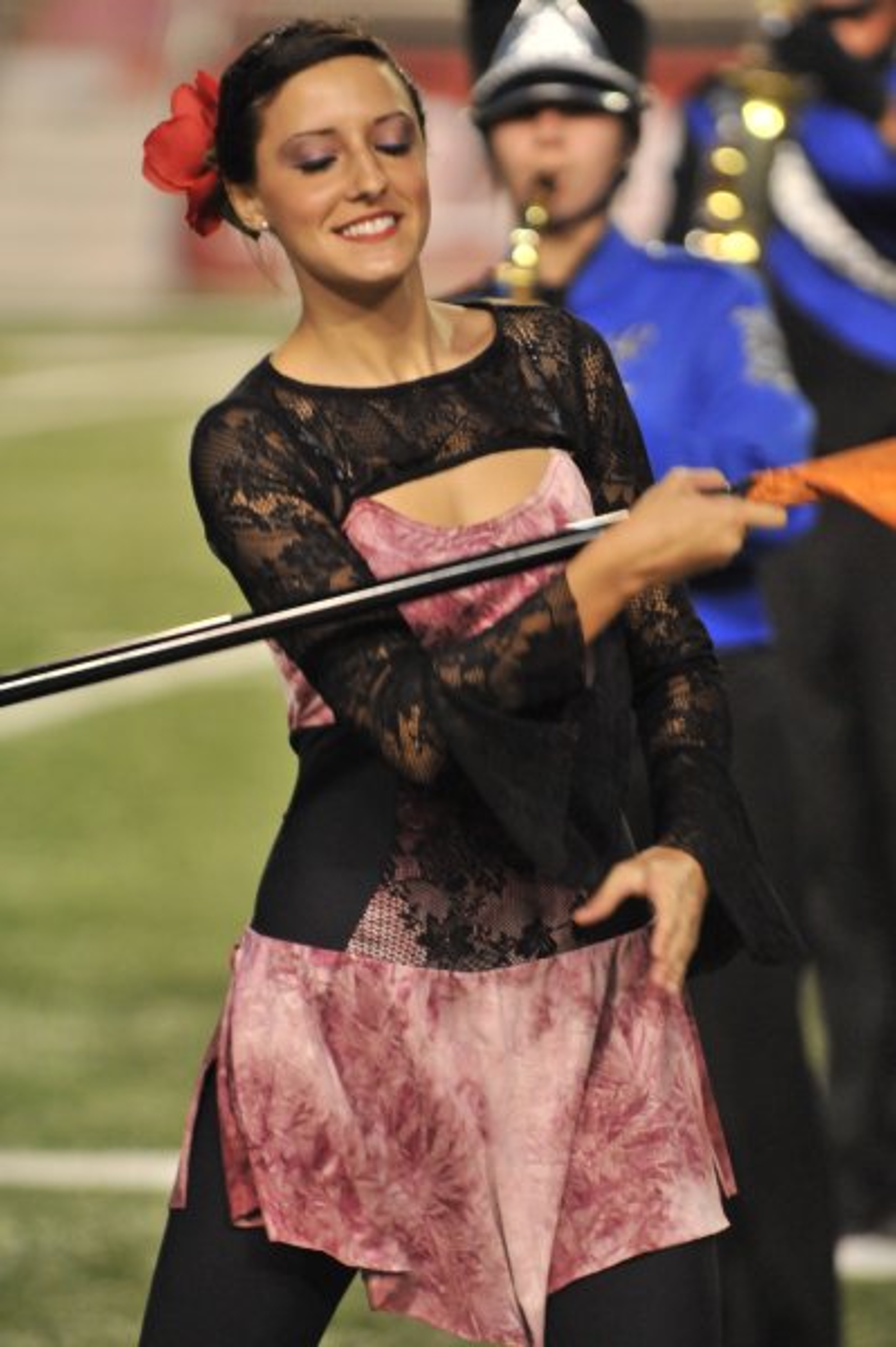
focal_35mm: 300
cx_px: 448
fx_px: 11219
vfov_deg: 6.9
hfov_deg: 4.6
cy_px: 674
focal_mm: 200
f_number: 2.8
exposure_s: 1/400
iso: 1600
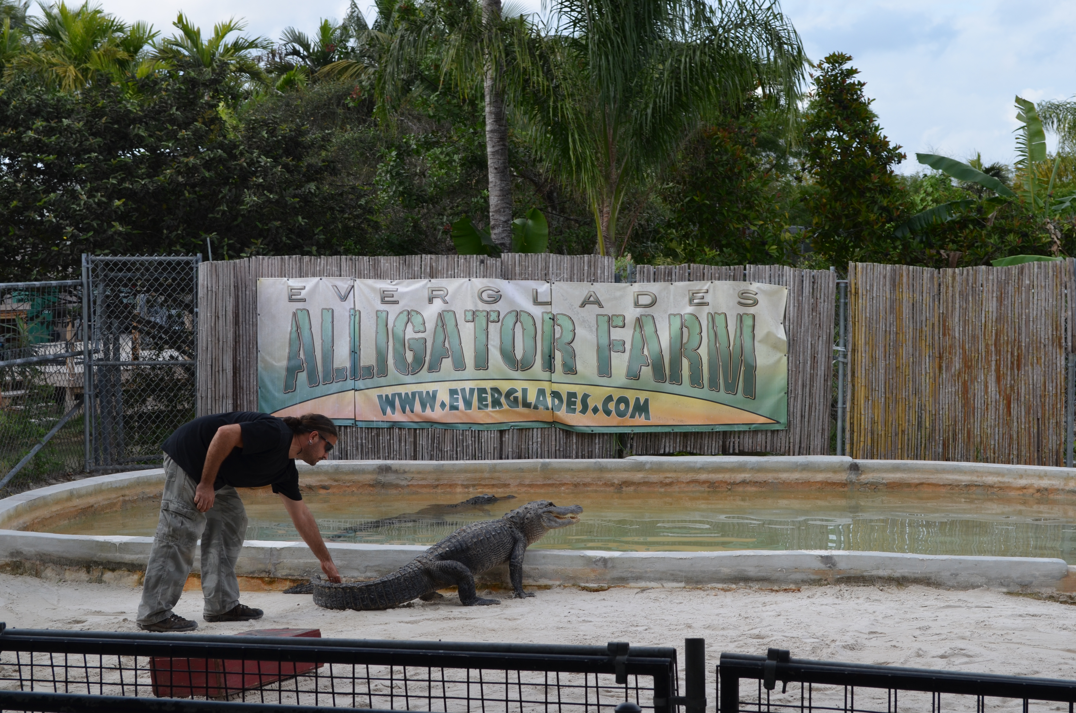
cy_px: 356
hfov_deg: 30.6
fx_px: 1969
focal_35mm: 66
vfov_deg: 20.5
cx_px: 538
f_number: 8
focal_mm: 44
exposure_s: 1/200
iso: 200
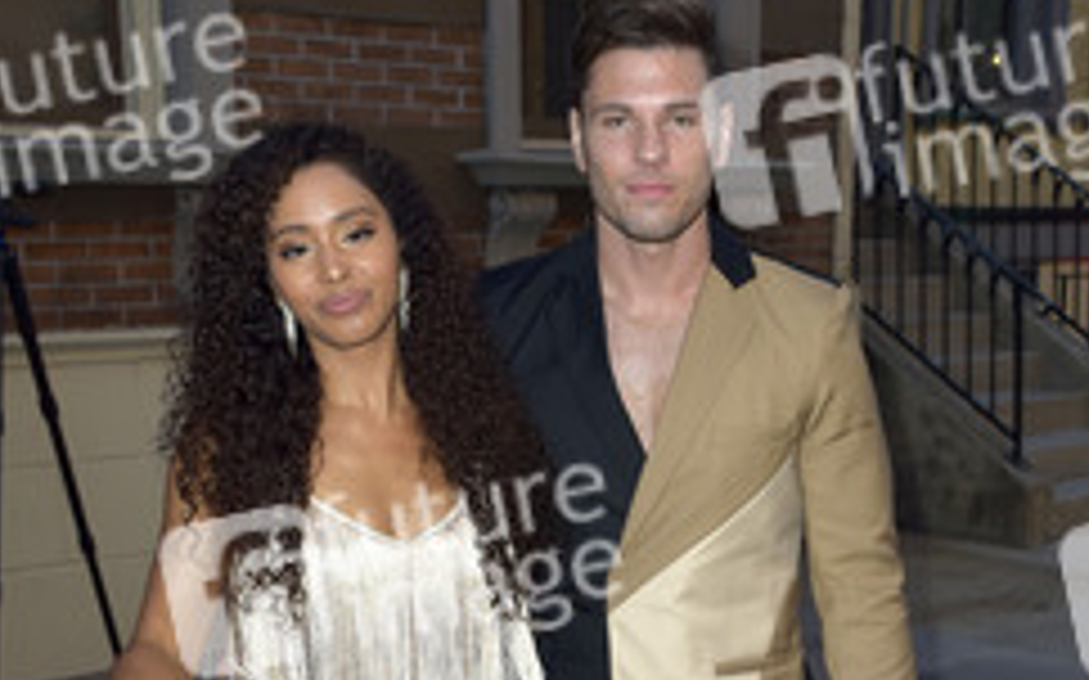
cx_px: 524
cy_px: 797
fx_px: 1602
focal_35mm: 54
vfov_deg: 22.3
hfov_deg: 37.5
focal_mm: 32
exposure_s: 1/250
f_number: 6.3
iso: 400
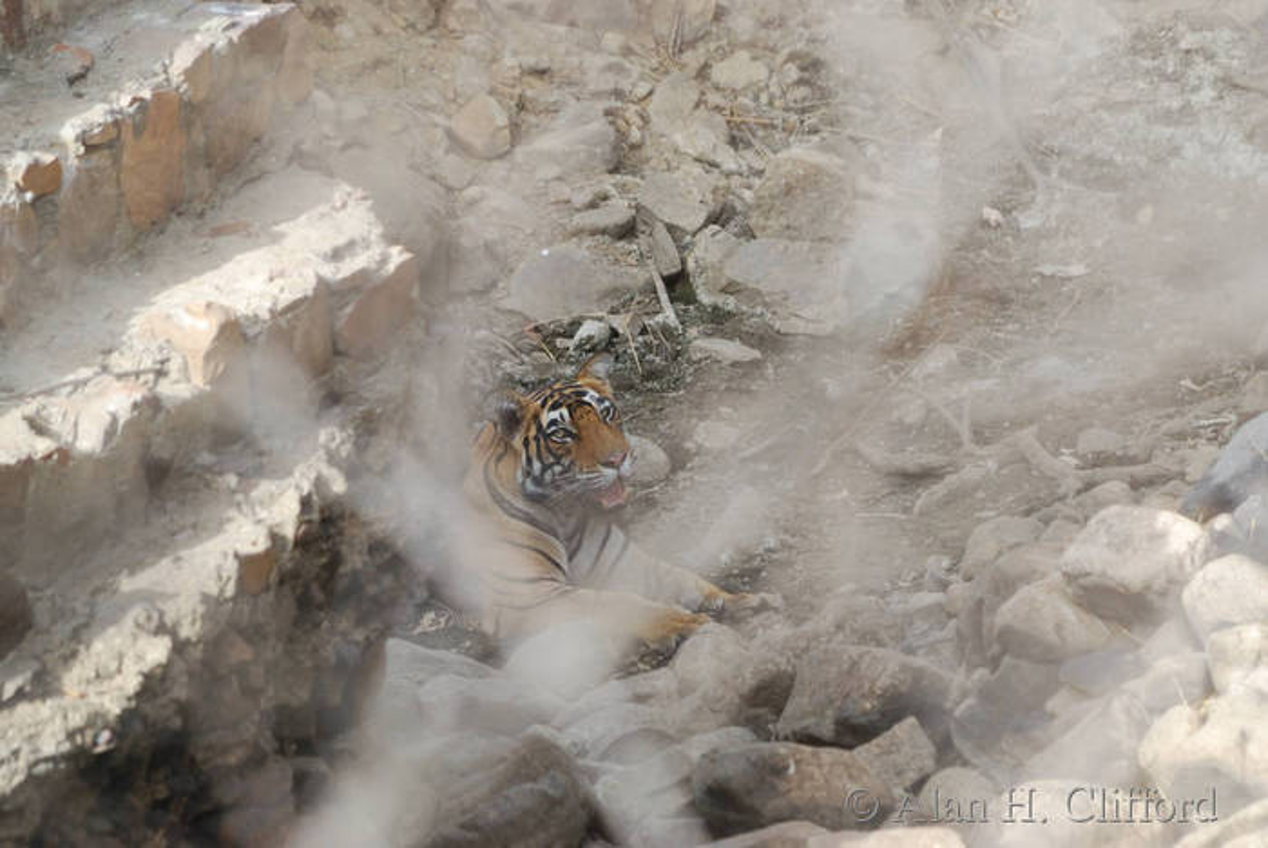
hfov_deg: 3.4
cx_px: 634
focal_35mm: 600
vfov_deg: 2.3
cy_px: 424
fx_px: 21150
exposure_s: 1/400
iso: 500
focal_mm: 400
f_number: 5.6
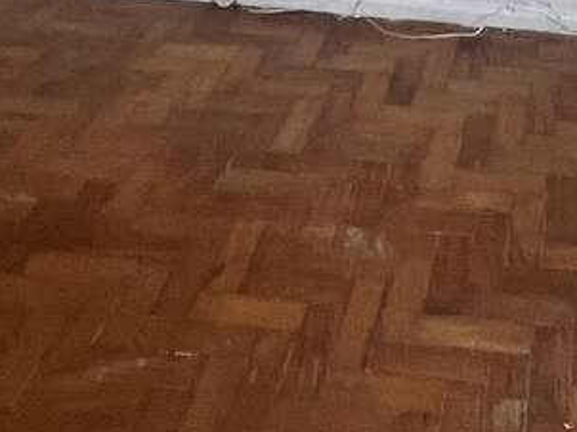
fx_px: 1033
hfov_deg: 29.9
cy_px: -302
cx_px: 518
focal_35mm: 62
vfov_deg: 19.1
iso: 200
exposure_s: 1/99
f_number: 1.8
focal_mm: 1.57
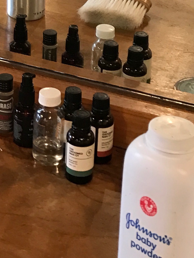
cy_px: -107
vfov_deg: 16.9
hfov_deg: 13.5
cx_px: -21
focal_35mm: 107
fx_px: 800
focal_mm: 3.99
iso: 40
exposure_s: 1/17
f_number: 1.8
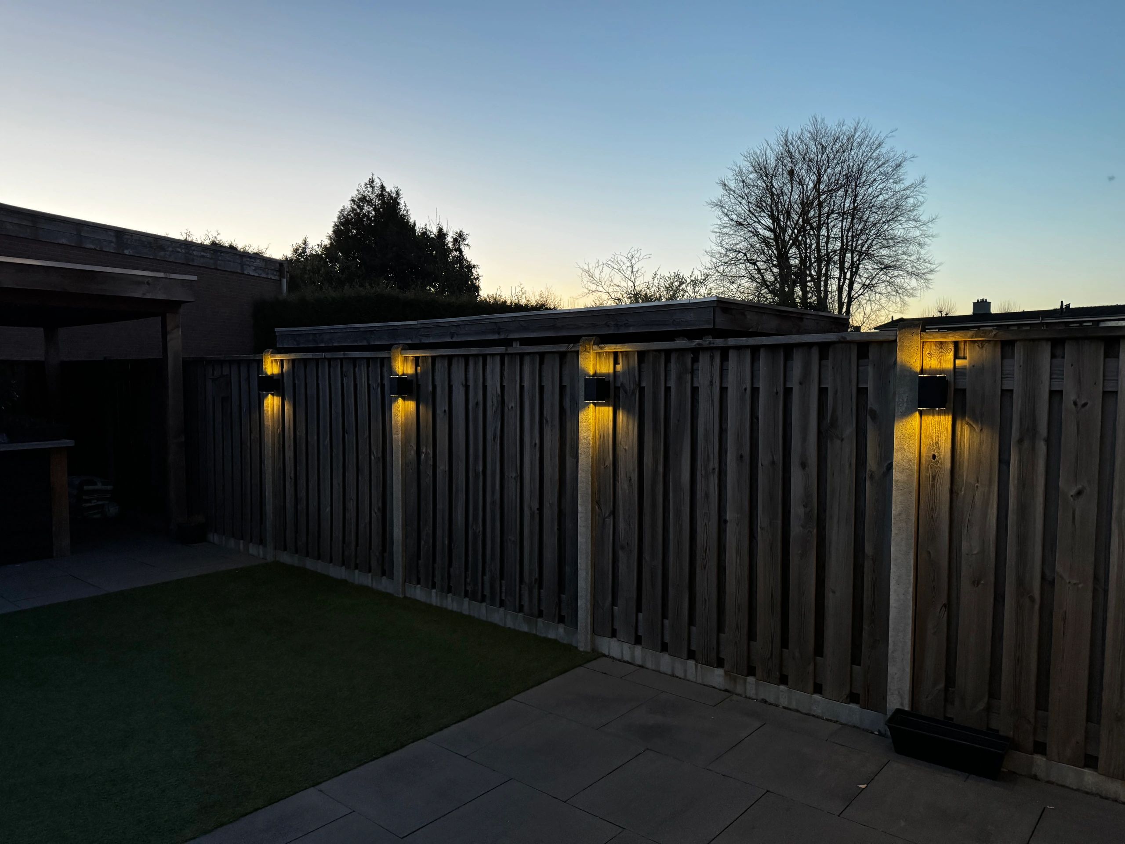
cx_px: 562
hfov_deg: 71.6
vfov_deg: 56.8
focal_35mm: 24
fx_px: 780
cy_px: 422
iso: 1000
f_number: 1.78
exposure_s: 1/39
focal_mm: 6.76
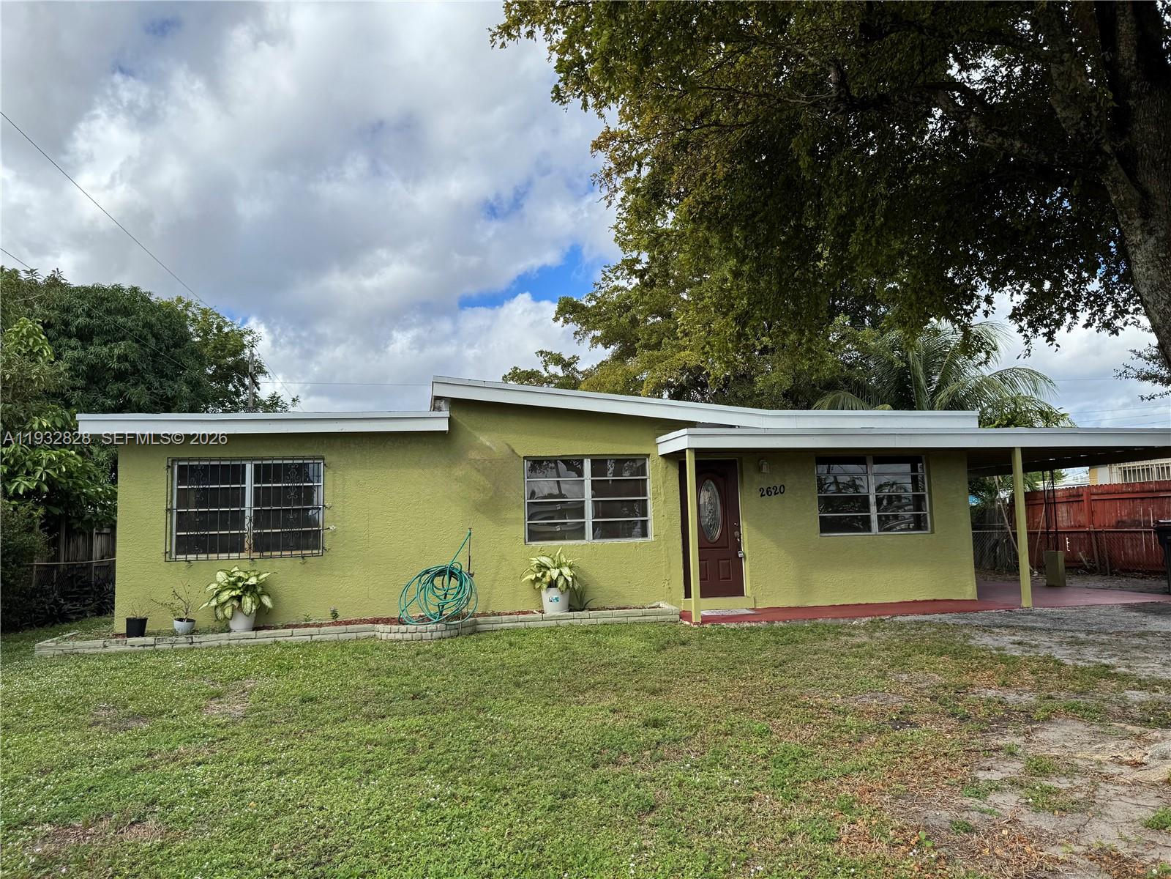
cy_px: 440
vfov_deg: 56.8
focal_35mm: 24
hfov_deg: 71.6
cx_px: 586
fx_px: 812
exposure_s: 1/3247
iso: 80
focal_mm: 6.76
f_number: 1.78
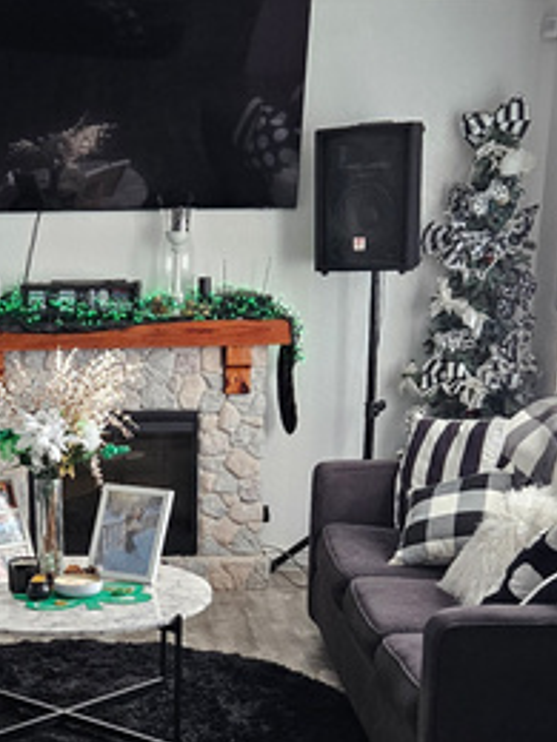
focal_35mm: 68
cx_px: 54
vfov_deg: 27.3
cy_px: 702
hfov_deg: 21.1
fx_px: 1459
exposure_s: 1/207
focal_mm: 5.4
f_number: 1.8
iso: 200
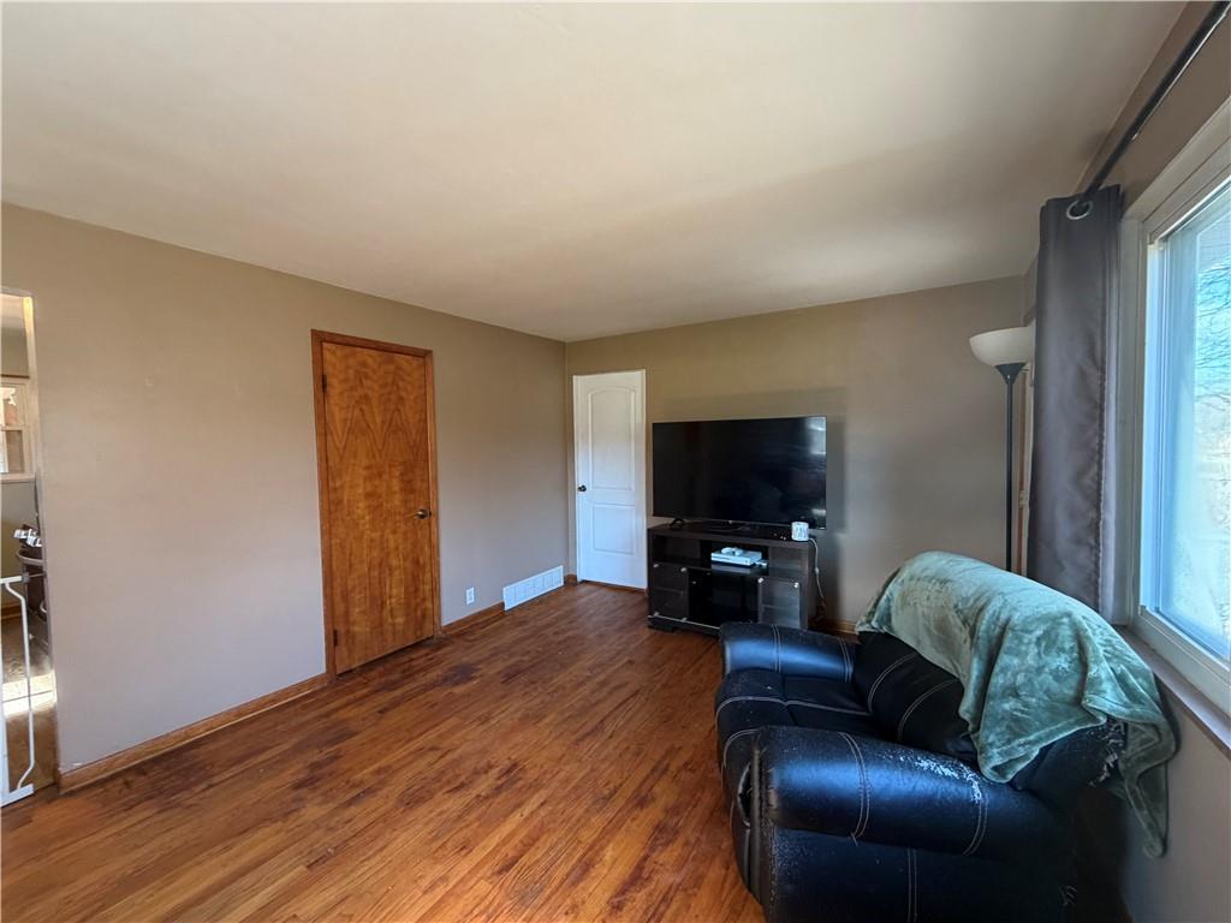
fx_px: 498
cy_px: 462
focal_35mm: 14
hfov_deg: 102.1
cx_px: 616
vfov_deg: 85.7
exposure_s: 1/82
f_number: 2.2
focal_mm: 2.22
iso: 320
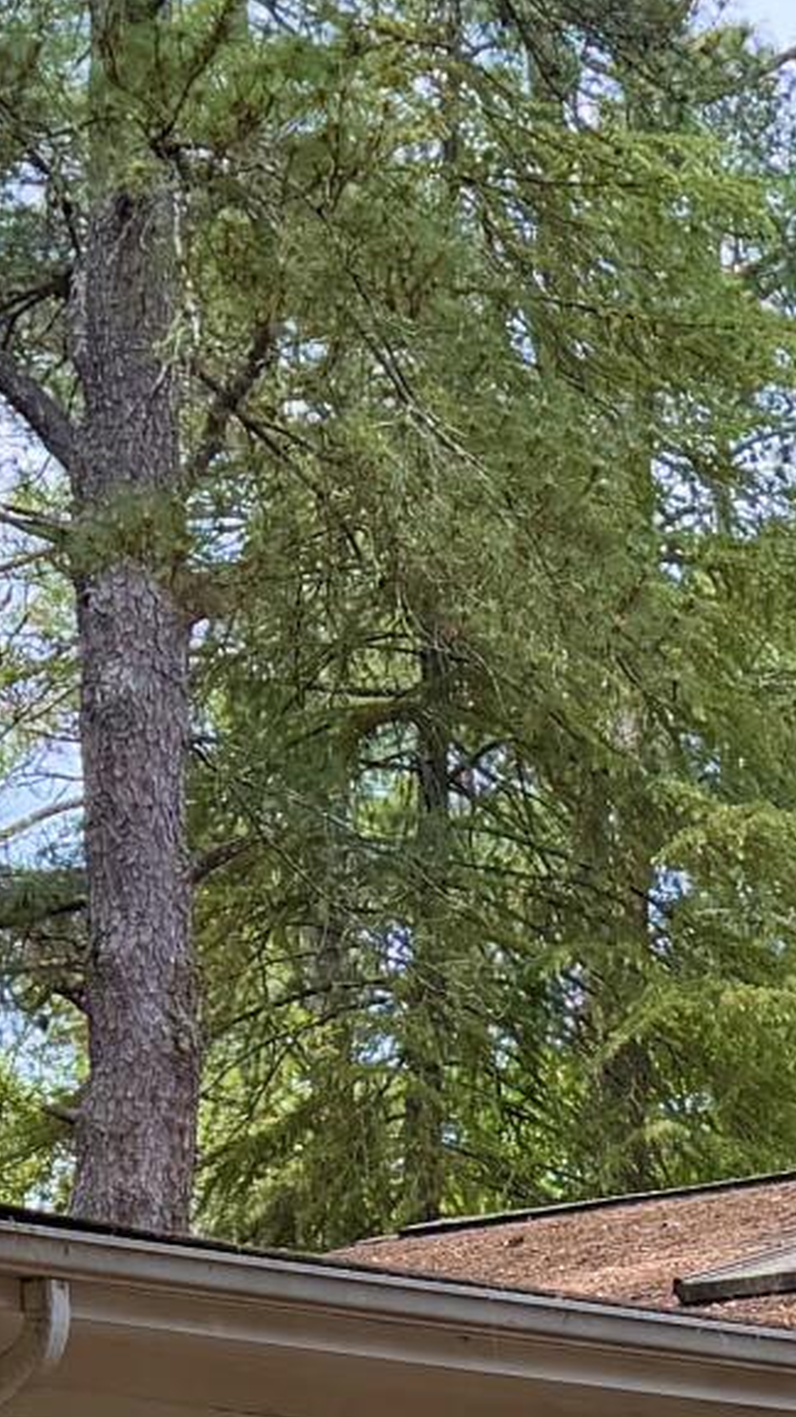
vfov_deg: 14.7
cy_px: 2117
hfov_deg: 8.9
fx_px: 5110
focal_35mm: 136
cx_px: 789
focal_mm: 6.76
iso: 100
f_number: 1.78
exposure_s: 1/735
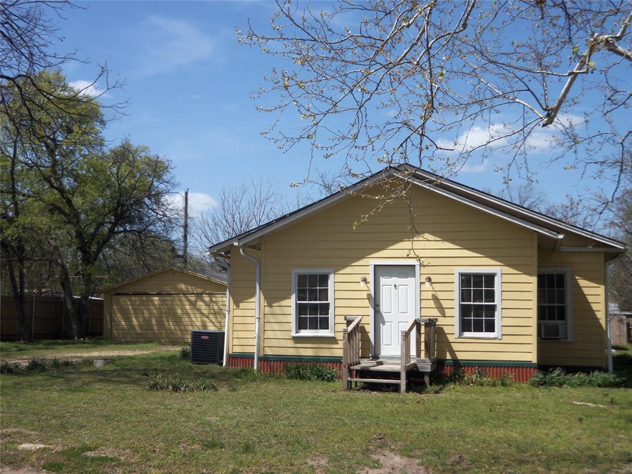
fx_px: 895
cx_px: 316
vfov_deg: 29.7
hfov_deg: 38.9
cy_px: 237
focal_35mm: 49
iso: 64
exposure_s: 1/400
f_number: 4.6
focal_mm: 8.7
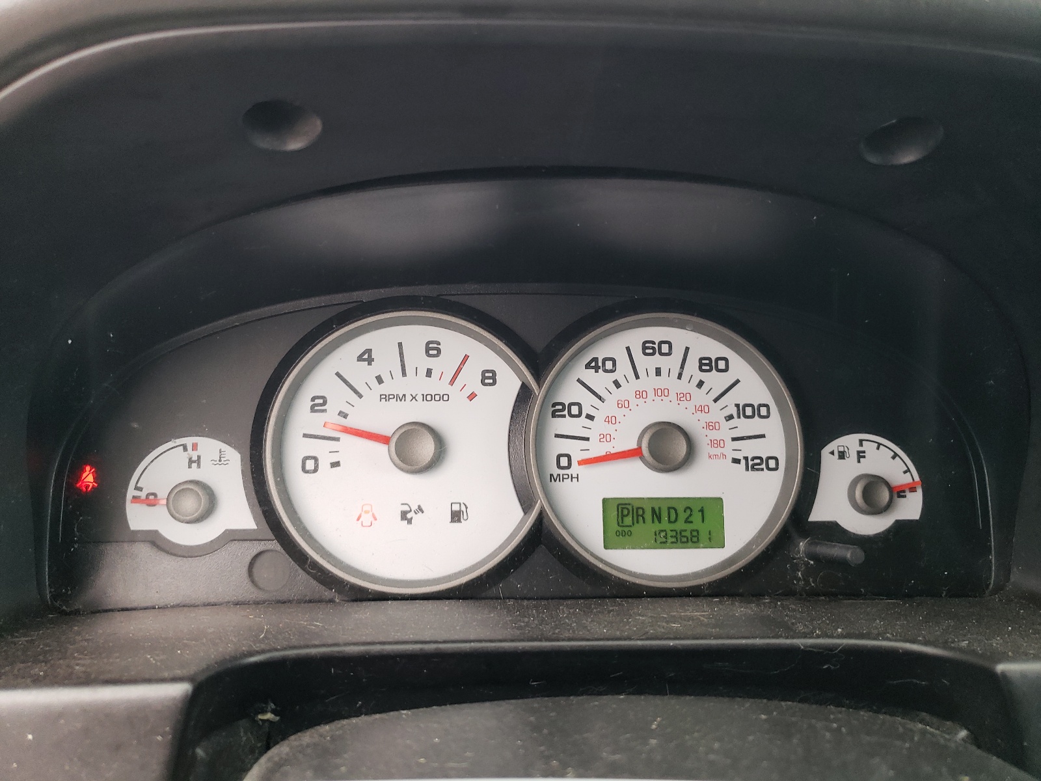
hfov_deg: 67.3
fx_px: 782
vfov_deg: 53.1
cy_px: 390
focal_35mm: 26
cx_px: 520
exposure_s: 1/100
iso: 84
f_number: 1.5
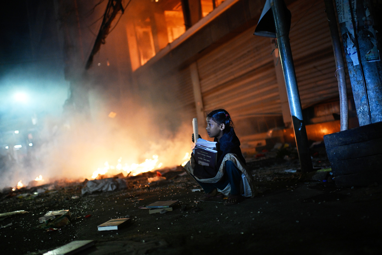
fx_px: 371
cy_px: 128
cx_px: 191
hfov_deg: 54.4
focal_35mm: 35
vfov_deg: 37.9
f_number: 1.4
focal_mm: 35
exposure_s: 1/200
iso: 2500
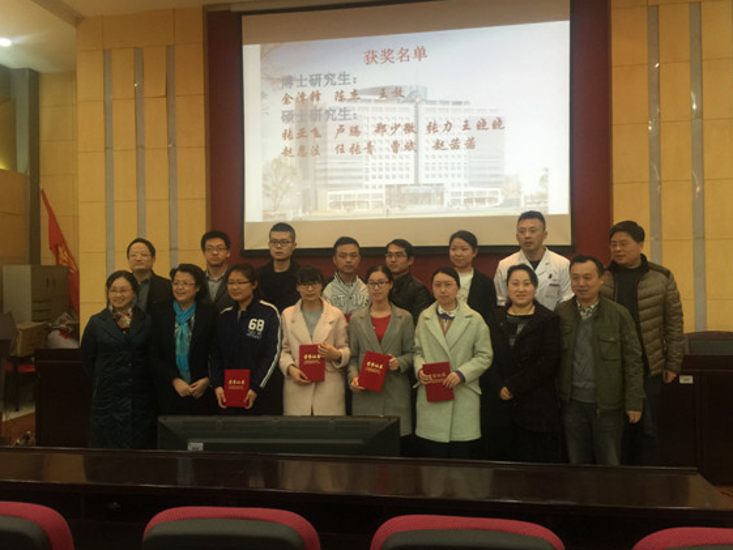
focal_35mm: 31
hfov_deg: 58.3
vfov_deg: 45.5
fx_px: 657
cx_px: 349
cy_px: 273
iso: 80
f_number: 2.2
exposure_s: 1/15
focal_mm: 4.15
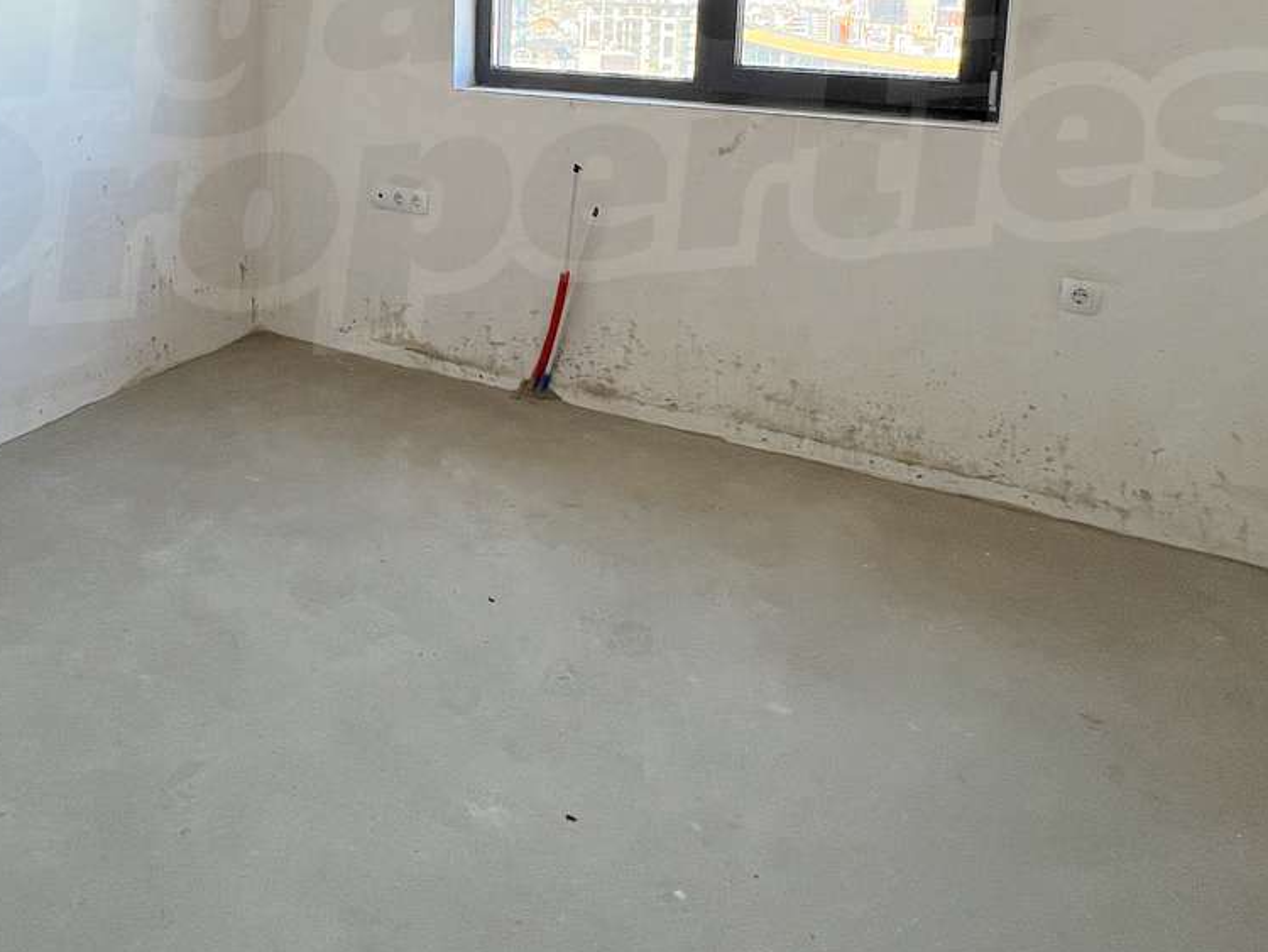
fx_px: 953
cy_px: 111
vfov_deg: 48.1
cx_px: 458
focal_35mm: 26
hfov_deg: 66.0
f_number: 1.8
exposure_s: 1/122
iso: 50
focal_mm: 1.57
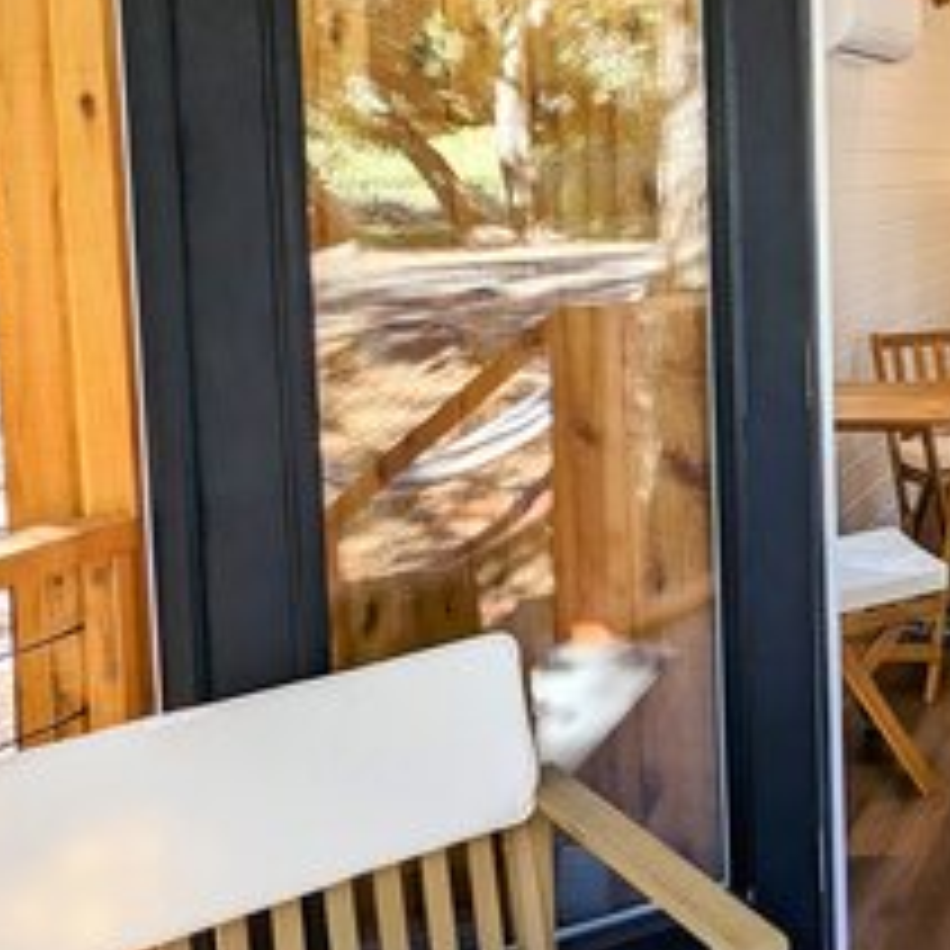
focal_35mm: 43
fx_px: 1335
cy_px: 248
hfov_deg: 30.0
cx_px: 1274
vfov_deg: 38.3
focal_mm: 2.35
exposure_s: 1/162
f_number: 2.2
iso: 48
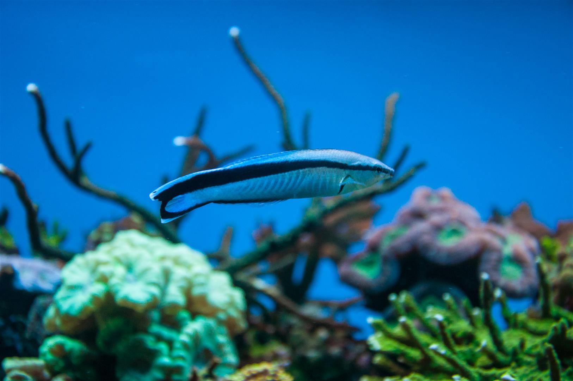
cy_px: 190
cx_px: 286
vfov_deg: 15.7
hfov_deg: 23.4
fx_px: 1383
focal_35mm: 87
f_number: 5
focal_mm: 58
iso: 200
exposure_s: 1/125
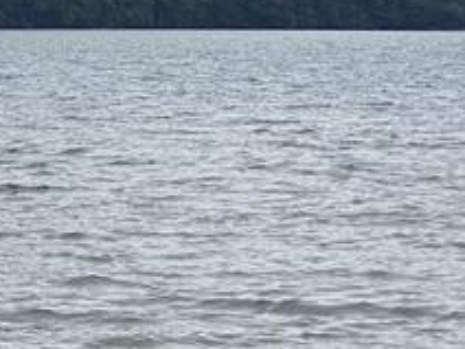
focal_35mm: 251
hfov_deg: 7.8
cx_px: -208
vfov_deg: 5.8
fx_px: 3372
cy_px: -259
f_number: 2
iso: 20
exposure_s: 1/1043
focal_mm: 6
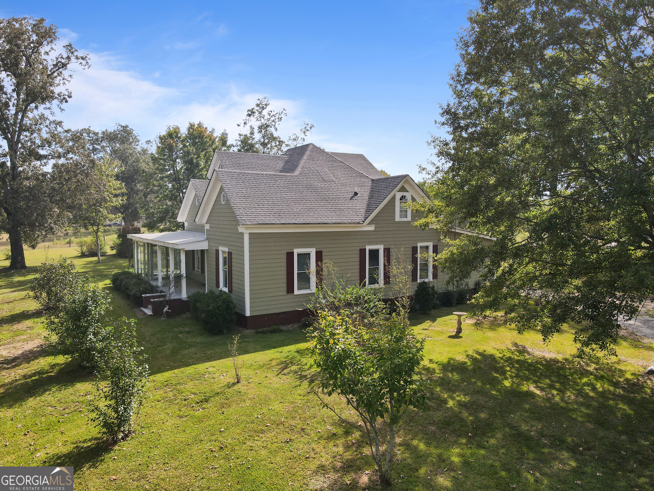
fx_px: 453
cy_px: 246
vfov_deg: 56.8
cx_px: 327
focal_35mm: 24
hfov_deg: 71.6
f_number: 2.8
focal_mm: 4.5
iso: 100
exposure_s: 1/640
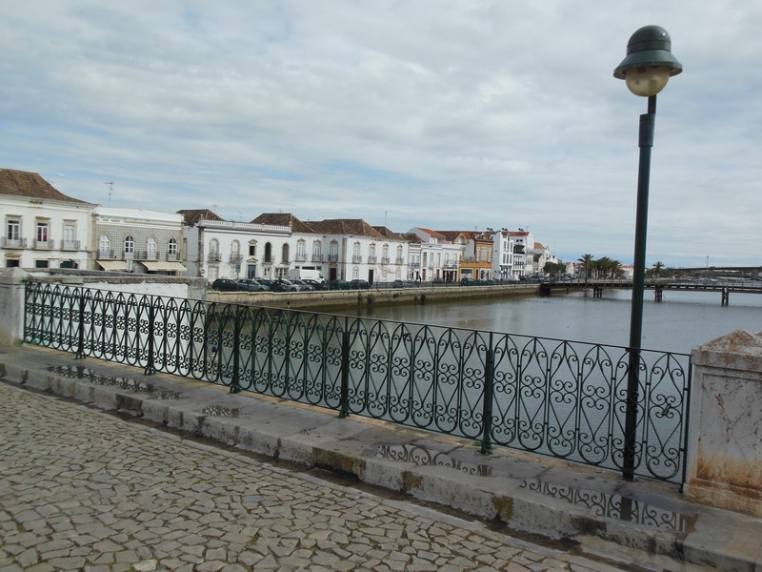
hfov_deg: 61.7
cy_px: 286
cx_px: 381
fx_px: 638
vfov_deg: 48.2
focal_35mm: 29
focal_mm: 5.2
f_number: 3.3
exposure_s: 1/2000
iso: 125
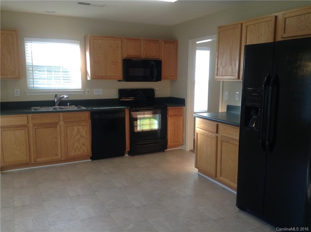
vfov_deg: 42.8
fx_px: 296
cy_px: 116
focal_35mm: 33
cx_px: 156
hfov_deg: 55.4
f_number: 2.4
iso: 32
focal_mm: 3.3
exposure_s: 1/40
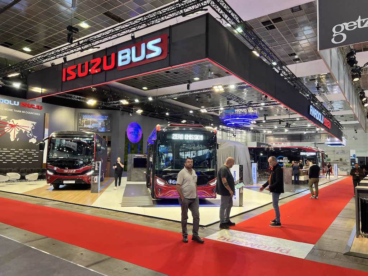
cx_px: 184
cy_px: 138
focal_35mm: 26
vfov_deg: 53.1
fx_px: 276
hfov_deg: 67.3
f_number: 1.5
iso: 100
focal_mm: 5.7
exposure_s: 1/100
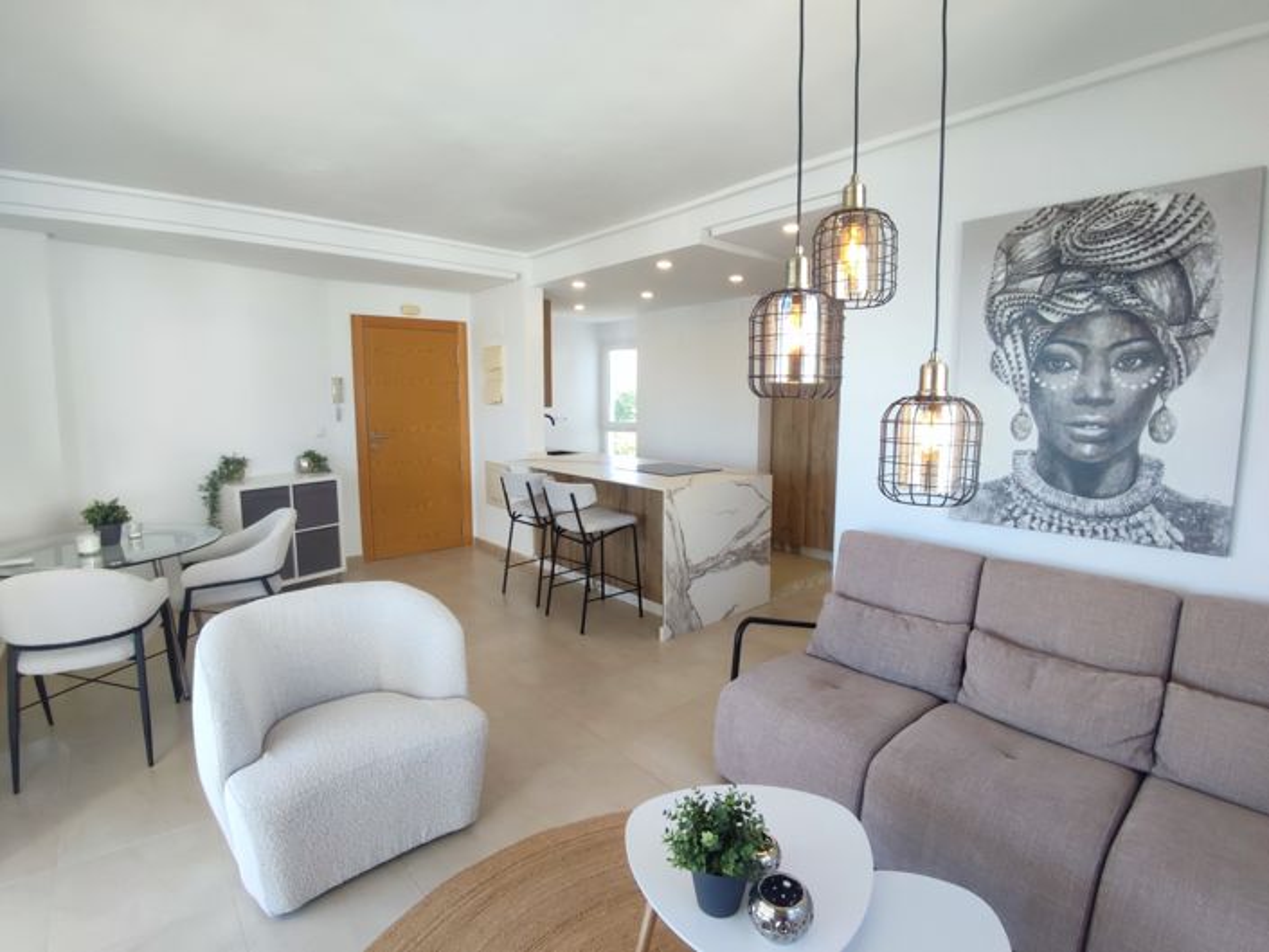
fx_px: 587
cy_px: 476
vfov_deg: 78.1
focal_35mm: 16
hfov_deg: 94.5
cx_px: 634
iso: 94
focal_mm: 1.65
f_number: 2.2
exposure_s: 1/100
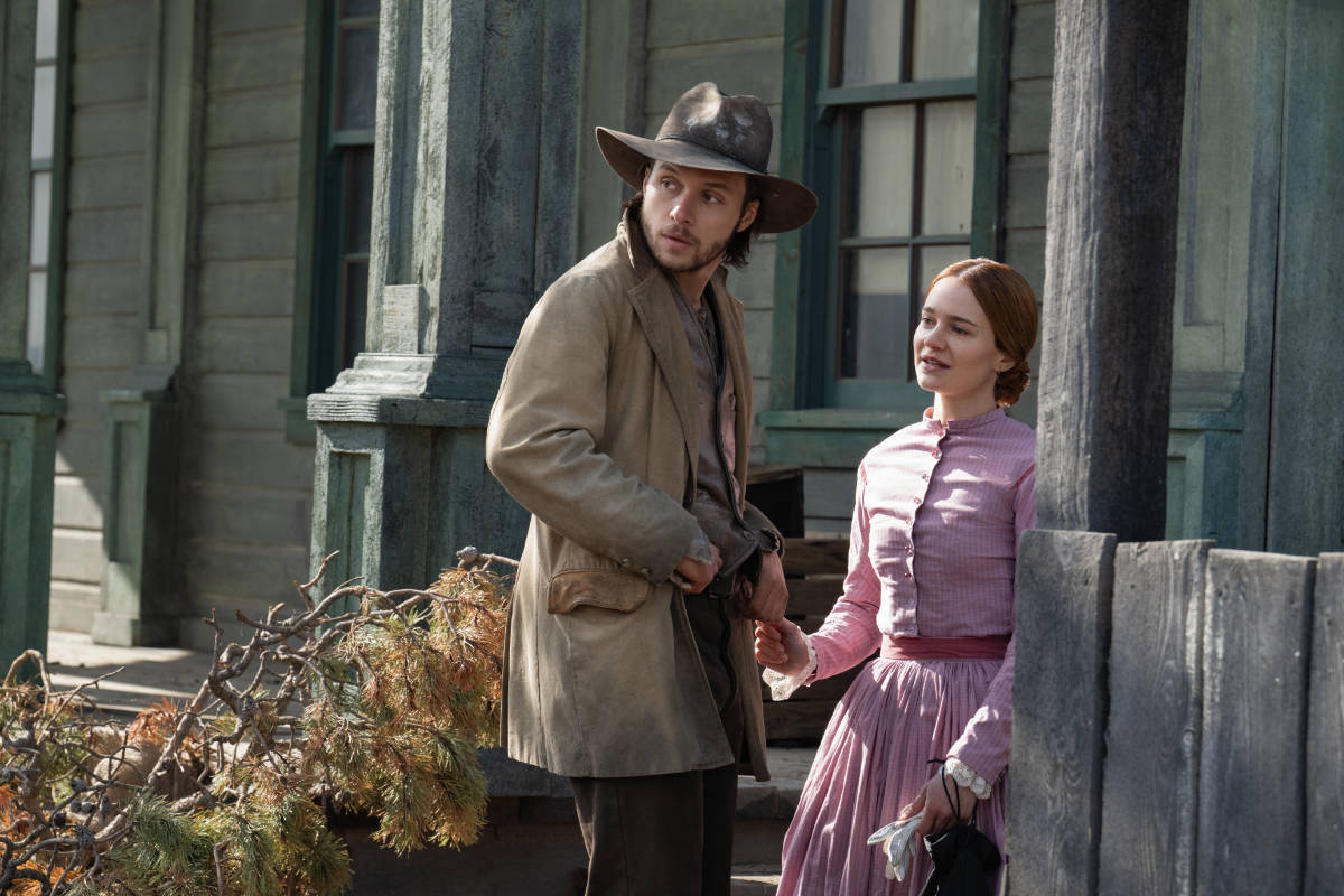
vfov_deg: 11.0
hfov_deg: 16.4
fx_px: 4666
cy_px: 448
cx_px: 672
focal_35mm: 125
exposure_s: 1/640
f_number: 7.1
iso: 640
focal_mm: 125
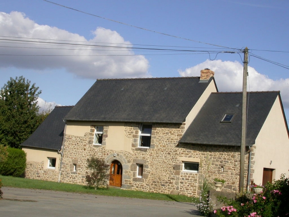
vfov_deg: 25.2
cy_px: 108
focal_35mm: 58
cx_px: 144
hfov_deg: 33.2
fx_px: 484
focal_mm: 12
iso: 100
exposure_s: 1/582
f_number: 6.9
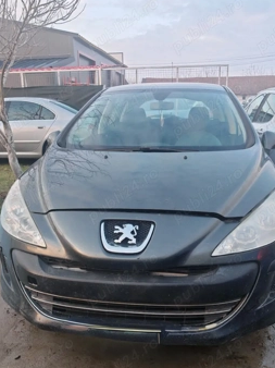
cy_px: 208
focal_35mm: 32
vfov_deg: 56.7
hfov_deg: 44.1
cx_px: 145
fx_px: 339
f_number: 2
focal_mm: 6.83
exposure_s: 1/100
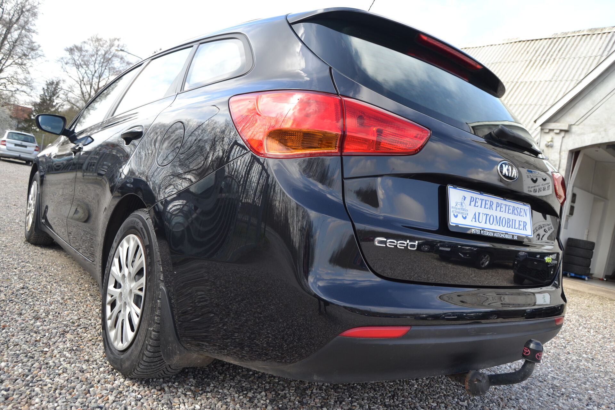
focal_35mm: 27
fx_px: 461
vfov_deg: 47.9
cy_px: 205
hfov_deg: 67.4
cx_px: 308
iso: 100
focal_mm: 18
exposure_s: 1/125
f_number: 5.6
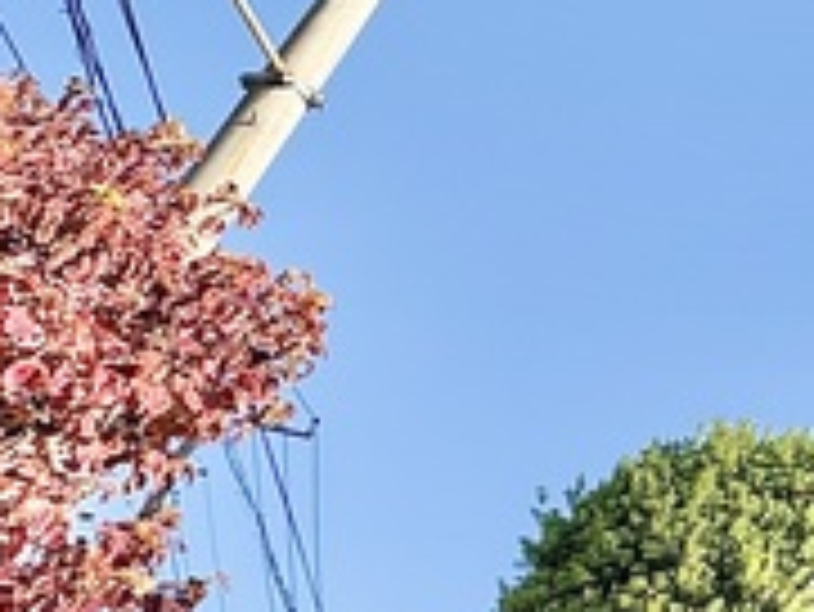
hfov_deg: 21.6
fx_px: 1365
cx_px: 1462
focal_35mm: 58
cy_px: 254
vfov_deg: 25.2
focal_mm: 2.22
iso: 50
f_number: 2.2
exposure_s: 1/1063
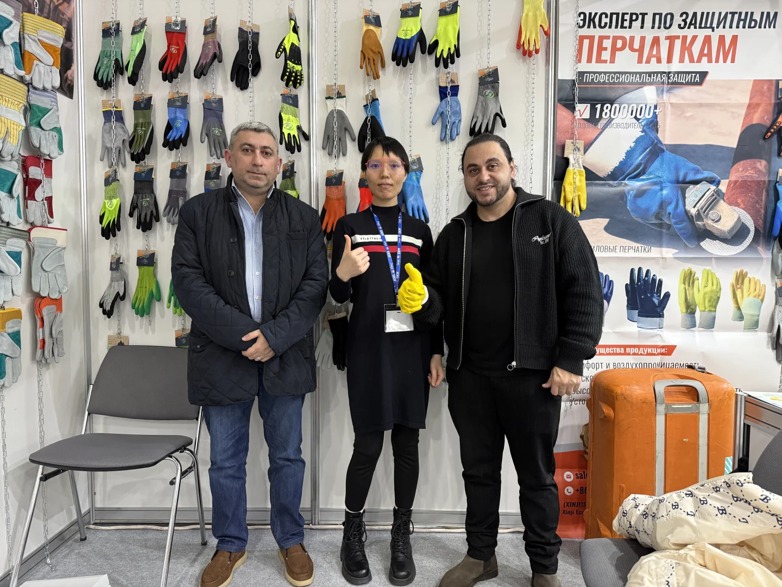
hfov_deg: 71.6
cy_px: 294
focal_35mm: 24
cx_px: 391
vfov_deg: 56.8
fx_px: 542
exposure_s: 1/50
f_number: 1.78
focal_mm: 6.76
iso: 320
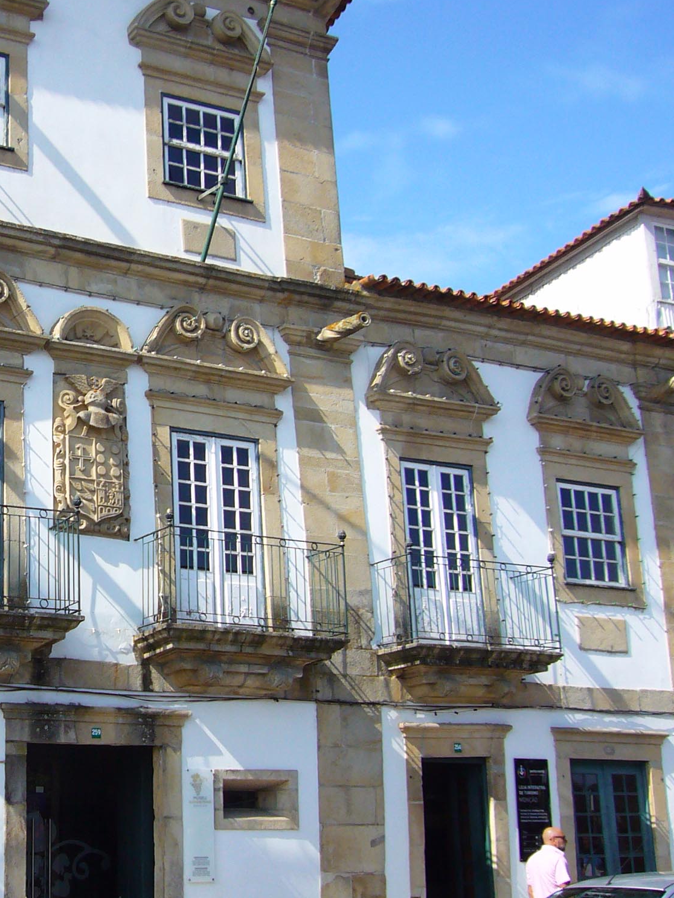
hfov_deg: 26.6
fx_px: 1376
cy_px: 425
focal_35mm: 53
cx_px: 65
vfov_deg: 36.2
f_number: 5.6
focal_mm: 4.6
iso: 80
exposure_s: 1/250
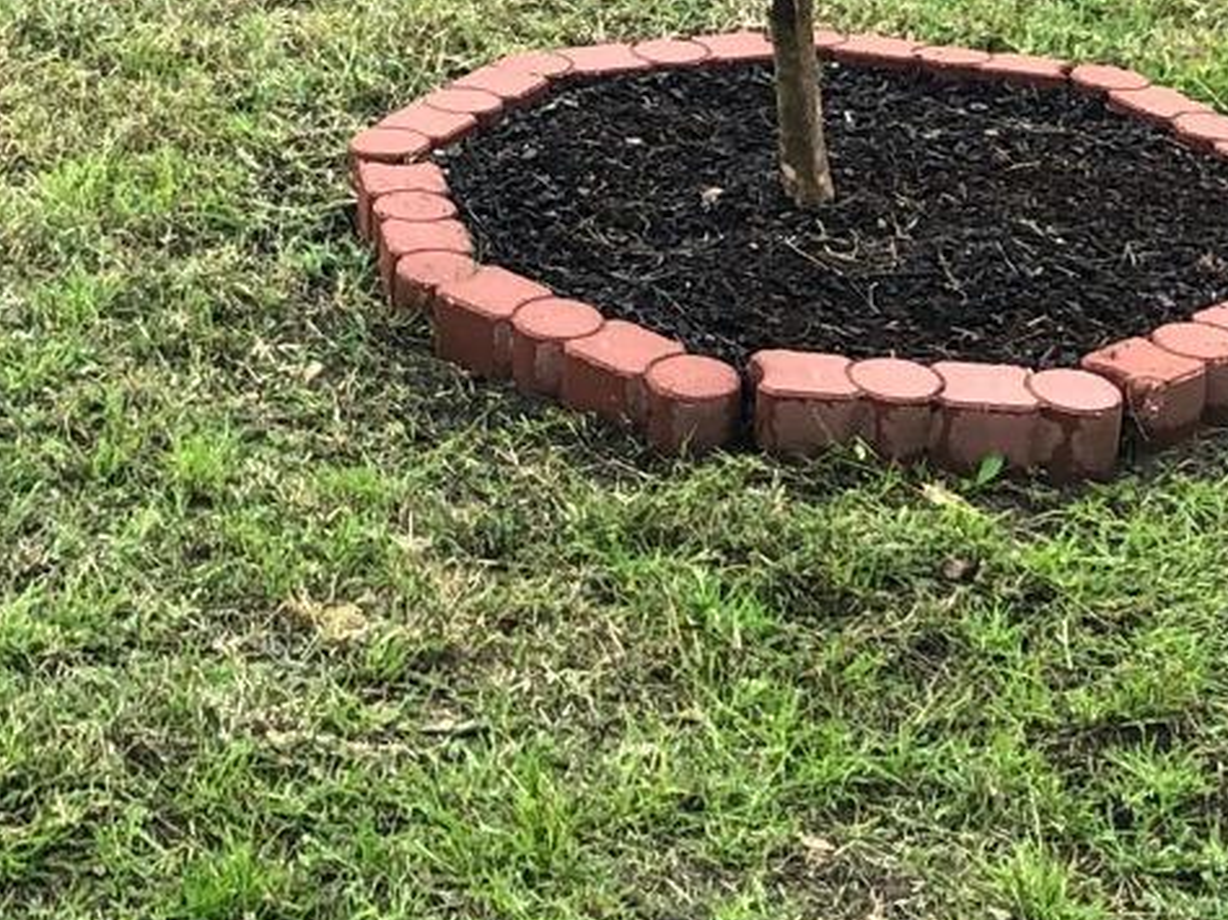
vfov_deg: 11.7
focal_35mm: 121
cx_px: -275
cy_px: -492
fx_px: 4290
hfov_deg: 15.6
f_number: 1.8
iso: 20
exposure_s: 1/330
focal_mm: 4
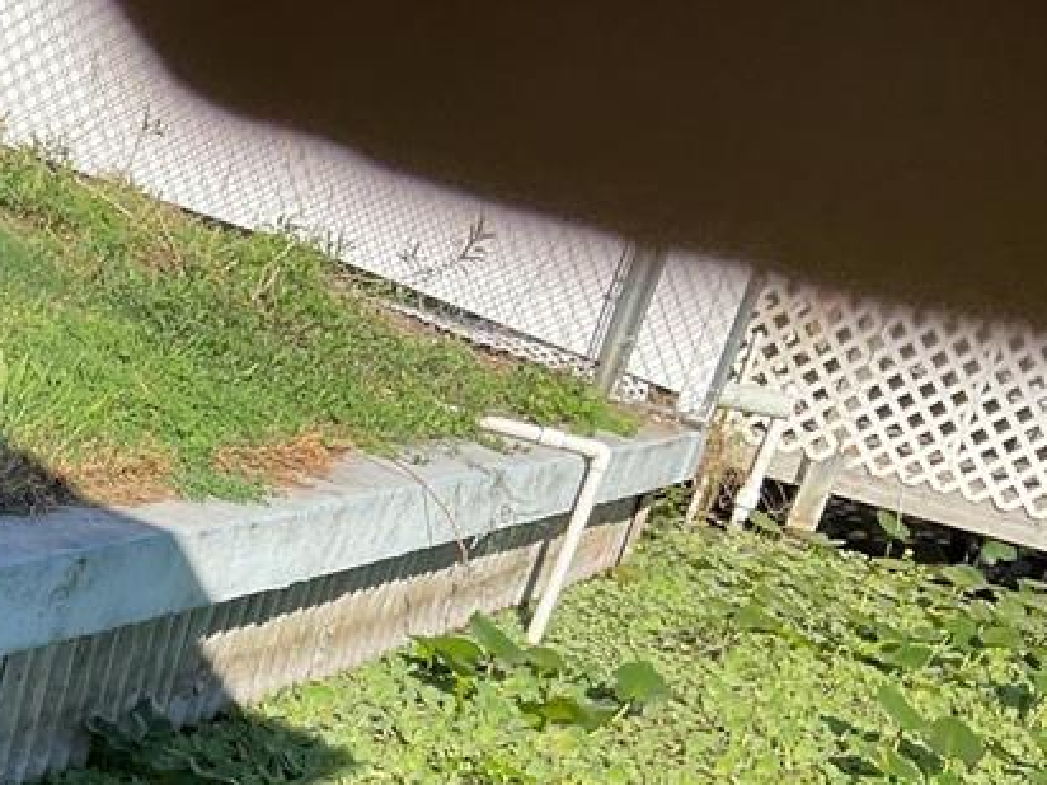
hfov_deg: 24.6
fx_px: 2178
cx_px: -196
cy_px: 810
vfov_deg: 19.7
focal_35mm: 72
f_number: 1.8
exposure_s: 1/1144
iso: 16
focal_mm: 3
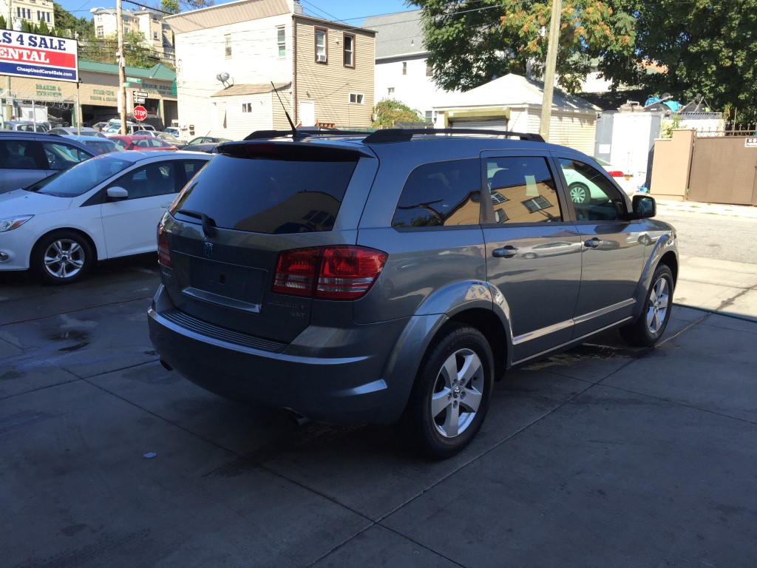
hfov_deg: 61.7
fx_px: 634
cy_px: 284
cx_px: 378
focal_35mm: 29
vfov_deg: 48.2
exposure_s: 1/682
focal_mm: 4.15
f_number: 2.2
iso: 32
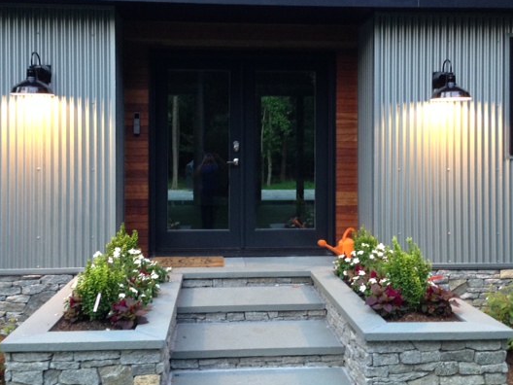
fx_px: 593
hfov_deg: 46.8
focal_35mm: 40
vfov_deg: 35.9
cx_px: 249
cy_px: 158
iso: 160
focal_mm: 4.12
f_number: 2.4
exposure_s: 1/20
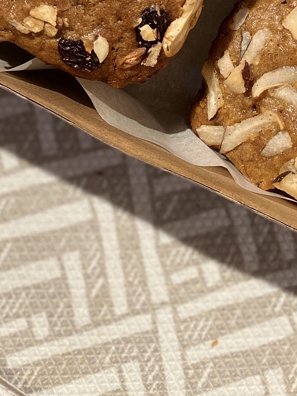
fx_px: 1007
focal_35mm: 88
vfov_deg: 19.2
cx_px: 325
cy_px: -213
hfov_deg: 16.3
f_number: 1.8
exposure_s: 1/122
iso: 64
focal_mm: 4.25
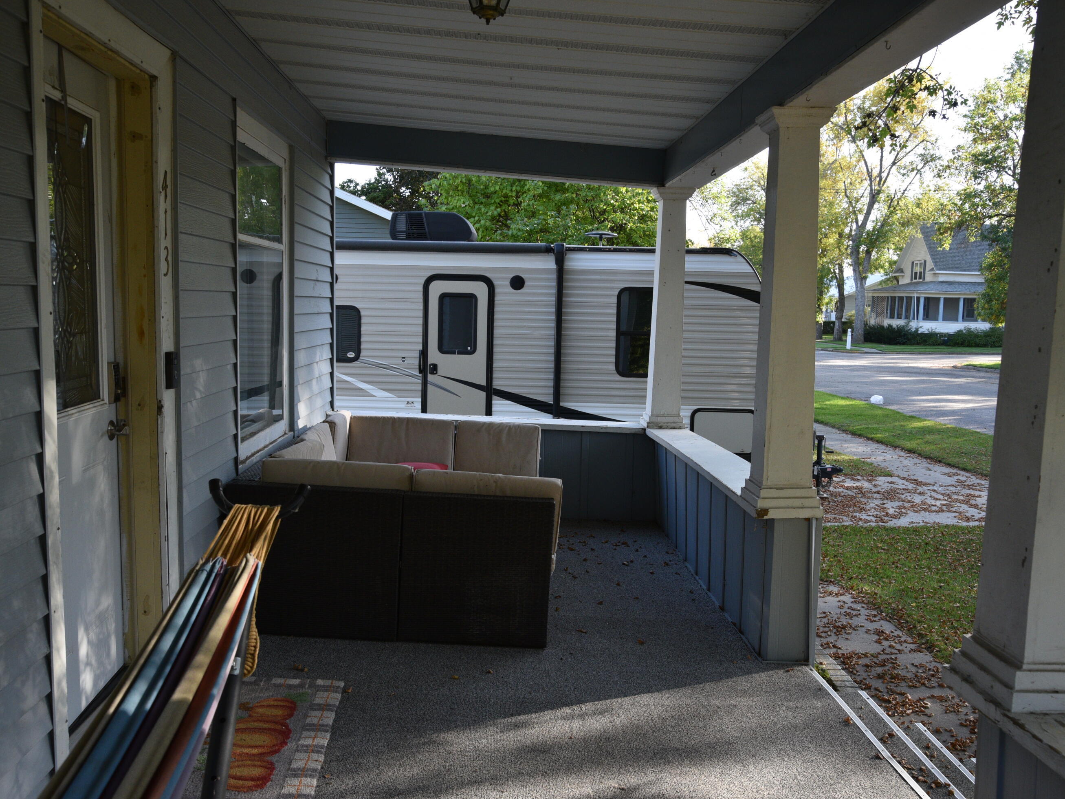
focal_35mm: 32
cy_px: 403
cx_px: 526
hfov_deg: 56.8
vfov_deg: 44.2
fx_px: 985
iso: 1000
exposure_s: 1/250
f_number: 8
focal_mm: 29
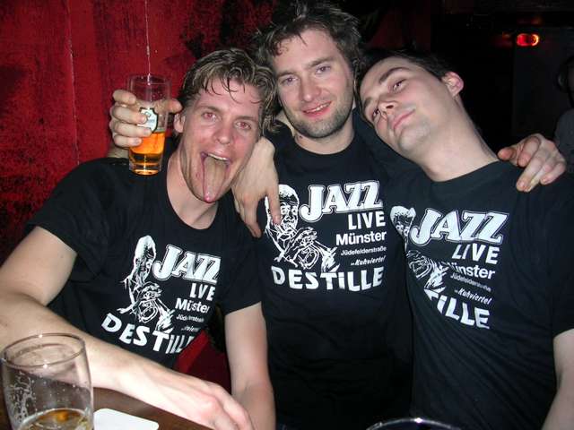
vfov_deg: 37.7
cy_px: 215
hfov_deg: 49.0
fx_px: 630
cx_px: 287
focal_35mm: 38
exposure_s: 1/60.1
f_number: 2.8
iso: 50
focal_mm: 5.8
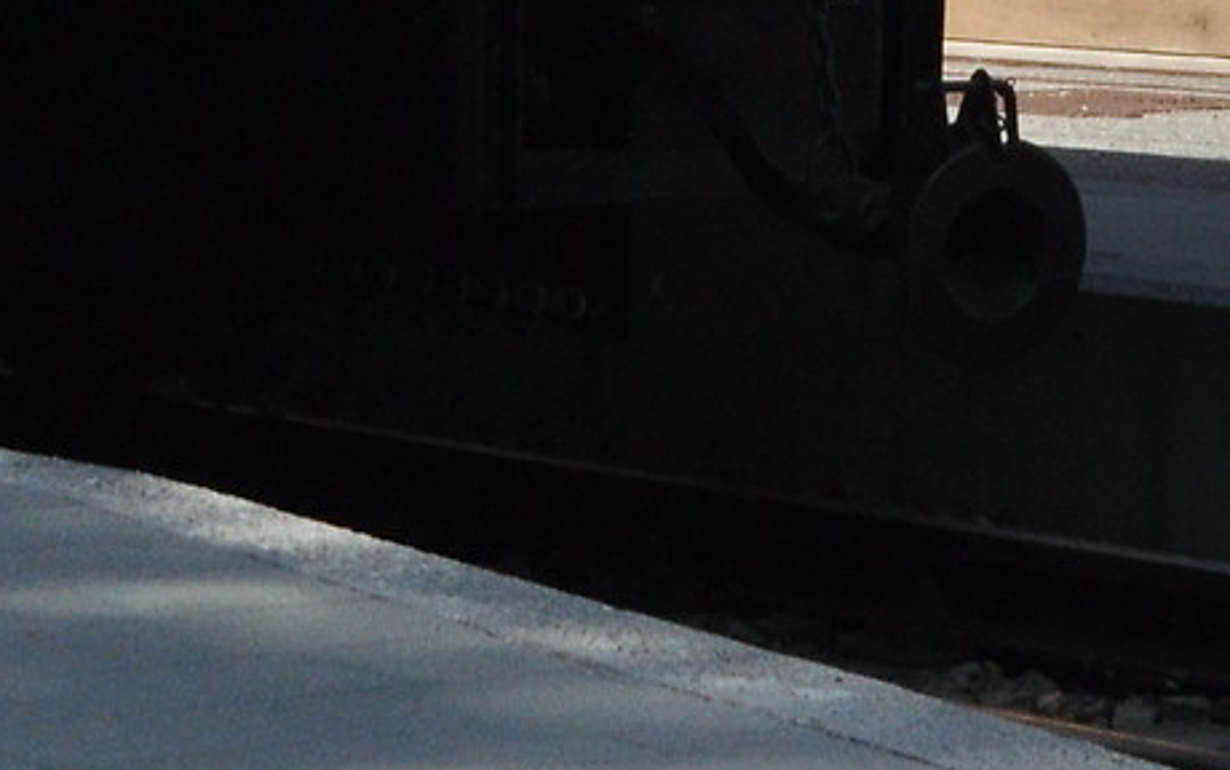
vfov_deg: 5.7
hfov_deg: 9.4
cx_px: 72
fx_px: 7479
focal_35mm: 223
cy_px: -874
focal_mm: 28
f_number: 10
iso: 560
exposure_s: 1/1250
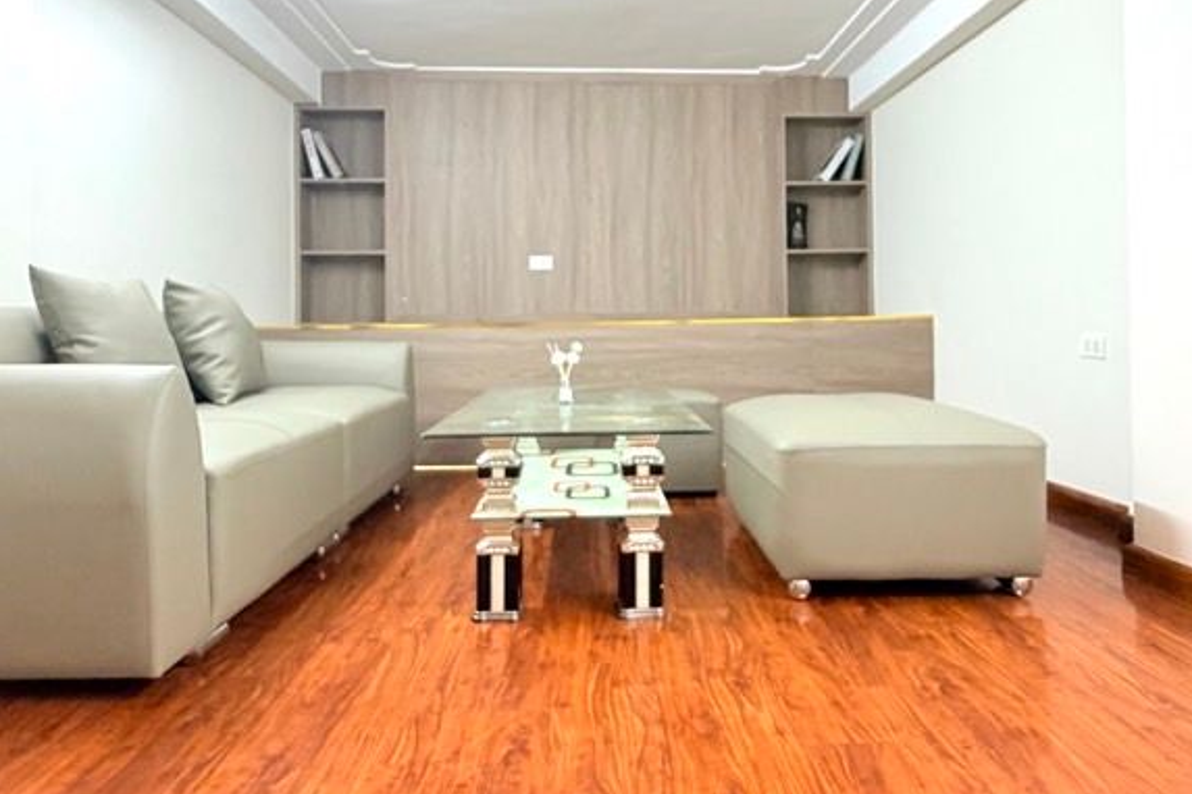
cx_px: 626
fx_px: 861
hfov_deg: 69.4
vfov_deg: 49.2
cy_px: 314
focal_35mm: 26
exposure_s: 1/100
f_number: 2.2
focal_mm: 2.22
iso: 250
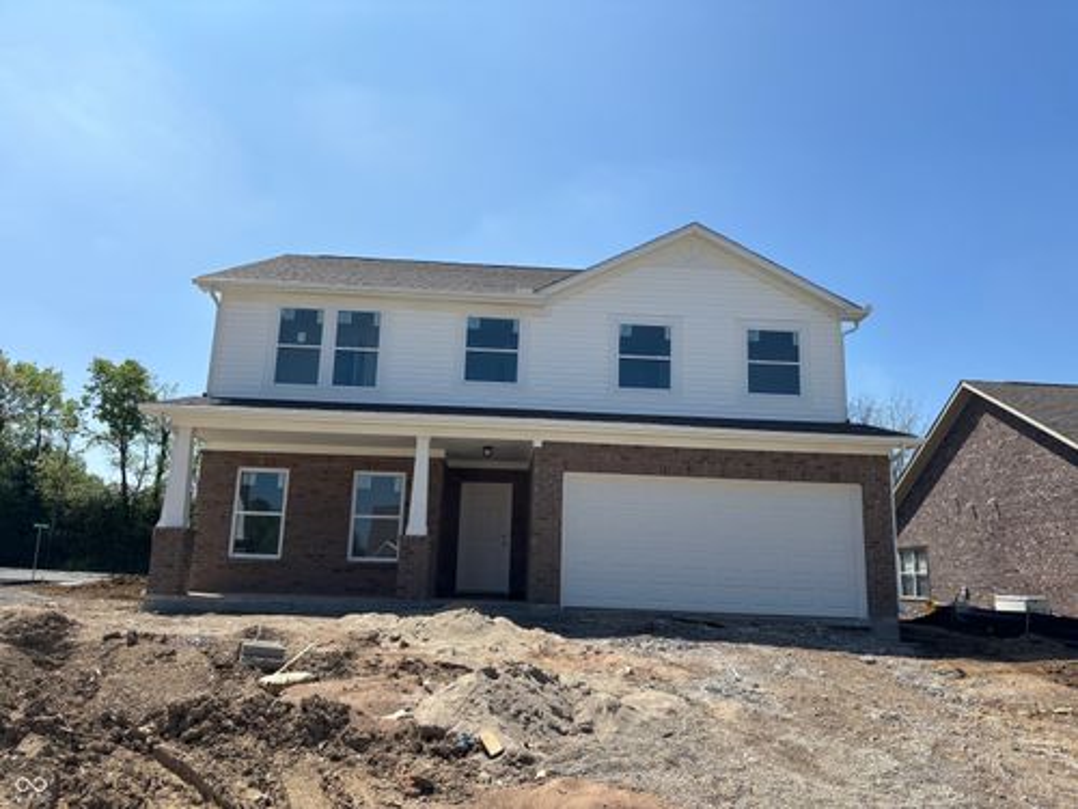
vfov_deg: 53.1
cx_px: 539
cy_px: 404
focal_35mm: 26
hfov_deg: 67.3
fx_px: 810
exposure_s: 1/4630
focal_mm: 5.96
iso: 50
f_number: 1.6
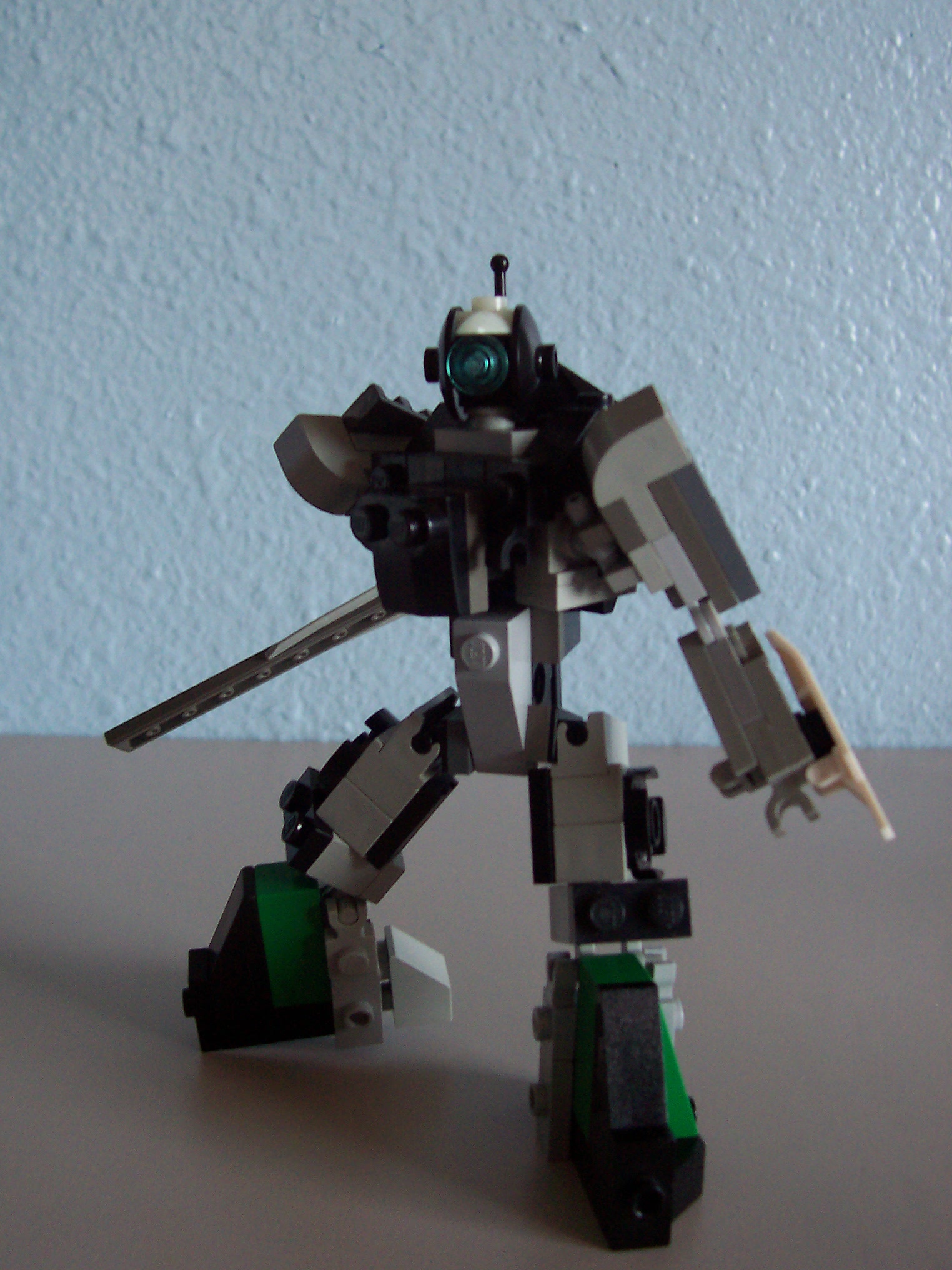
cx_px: 476
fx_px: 1357
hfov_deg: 38.7
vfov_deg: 50.1
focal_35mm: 37
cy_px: 635
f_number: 2.8
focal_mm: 5.6
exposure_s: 1/30
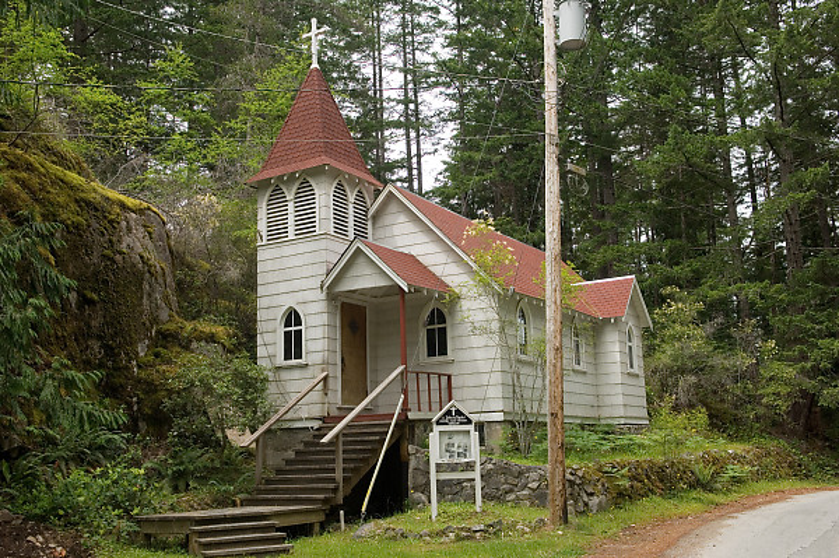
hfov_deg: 49.6
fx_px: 908
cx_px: 420
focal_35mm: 39
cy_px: 279
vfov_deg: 34.2
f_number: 5.6
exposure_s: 1/180
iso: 100
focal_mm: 26
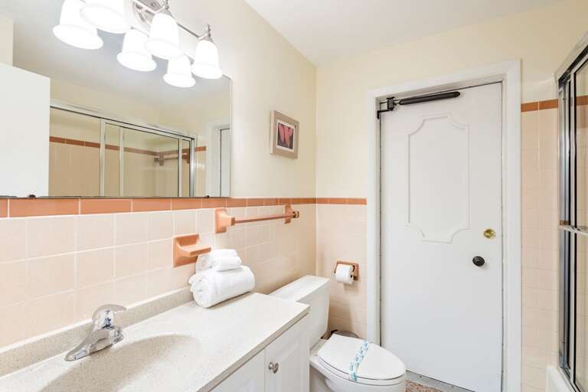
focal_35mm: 24
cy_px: 196
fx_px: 392
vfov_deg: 53.1
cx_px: 294
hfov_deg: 73.7
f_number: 8
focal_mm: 16
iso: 250
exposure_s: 1/50
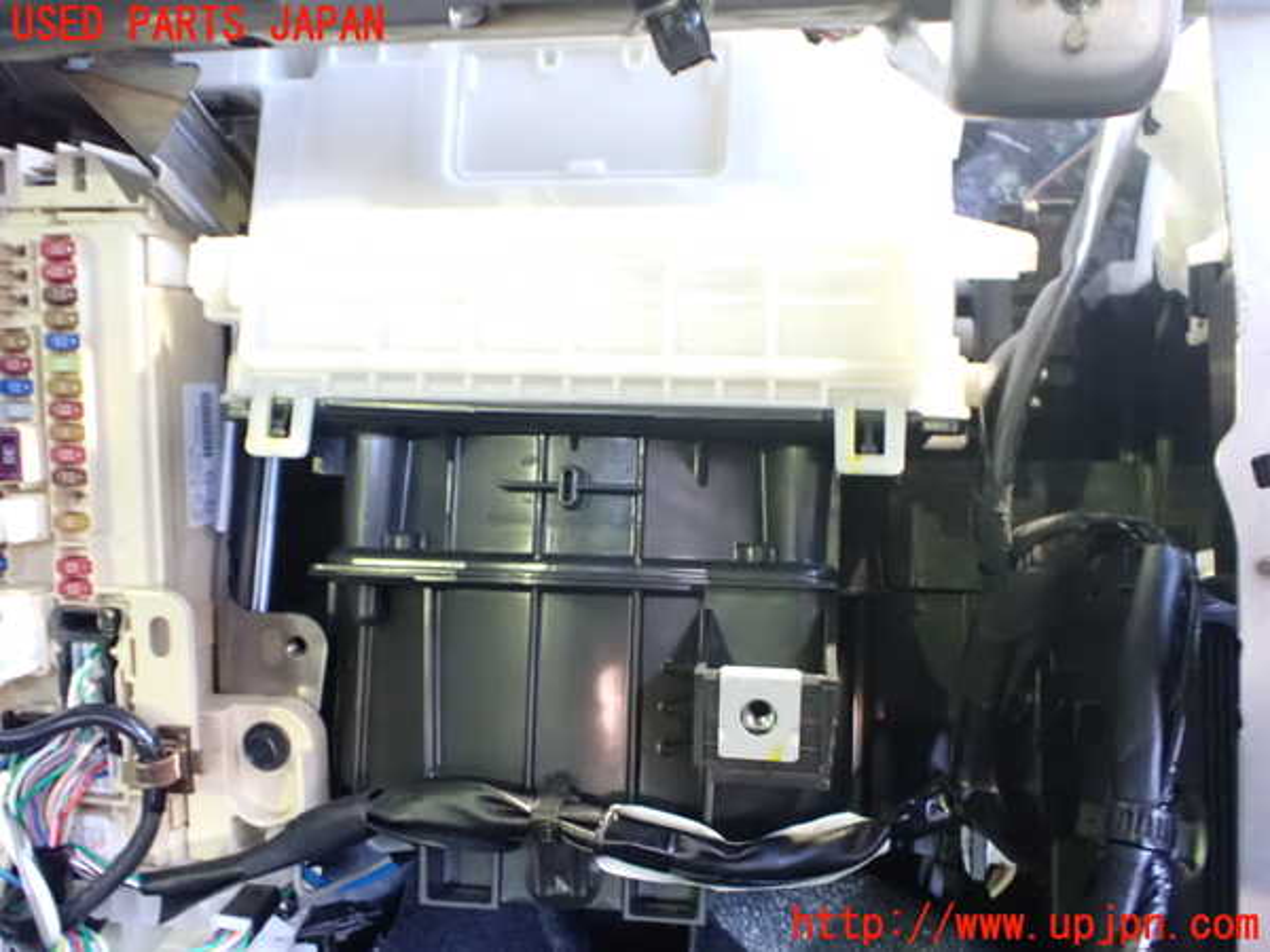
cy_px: 476
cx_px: 635
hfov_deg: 60.0
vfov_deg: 46.8
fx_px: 1101
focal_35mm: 30
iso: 1600
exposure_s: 1/13
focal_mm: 5.4
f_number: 2.3
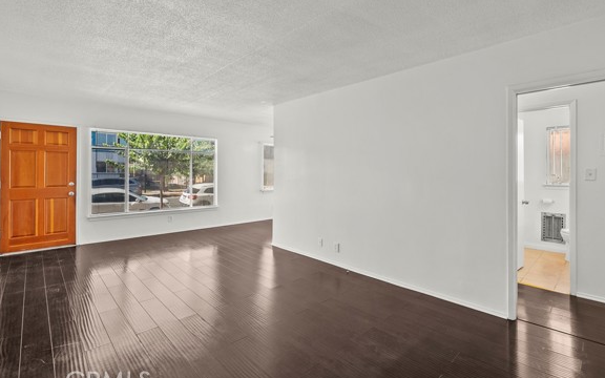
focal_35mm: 17
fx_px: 280
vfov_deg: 67.9
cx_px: 301
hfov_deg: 94.4
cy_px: 172
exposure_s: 1/2
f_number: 9
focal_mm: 15
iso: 250
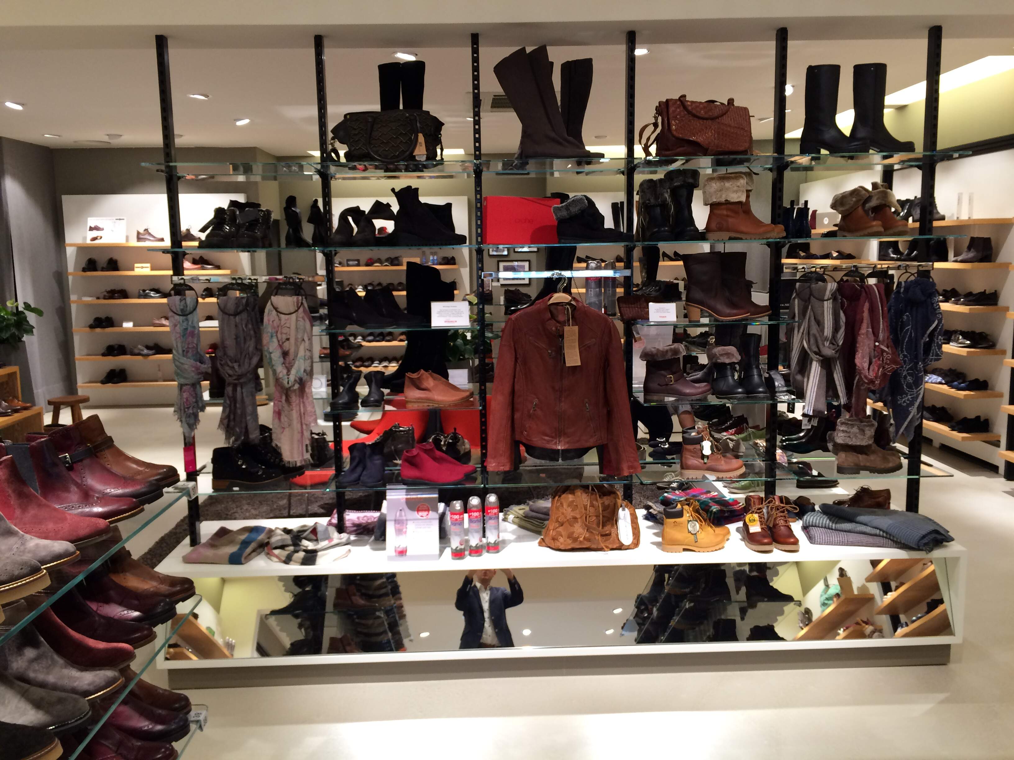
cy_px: 380
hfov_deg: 61.7
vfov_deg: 48.2
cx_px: 507
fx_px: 849
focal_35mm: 29
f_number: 2.2
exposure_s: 1/33
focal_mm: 4.15
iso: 50
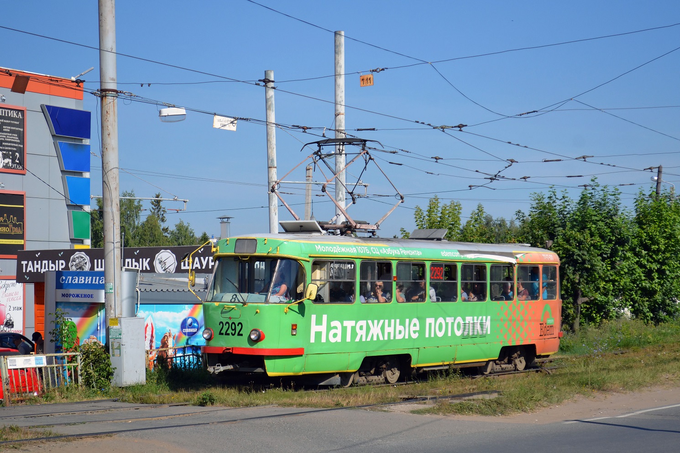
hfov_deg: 24.6
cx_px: 340
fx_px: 1558
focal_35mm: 82
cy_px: 226
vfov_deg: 16.5
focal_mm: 55
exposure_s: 1/1600
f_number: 6.3
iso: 400
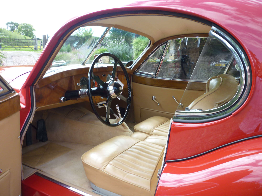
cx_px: 131
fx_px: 219
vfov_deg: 48.2
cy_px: 98
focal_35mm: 29
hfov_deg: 61.7
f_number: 3.3
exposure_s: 1/100
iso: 80
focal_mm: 5.2
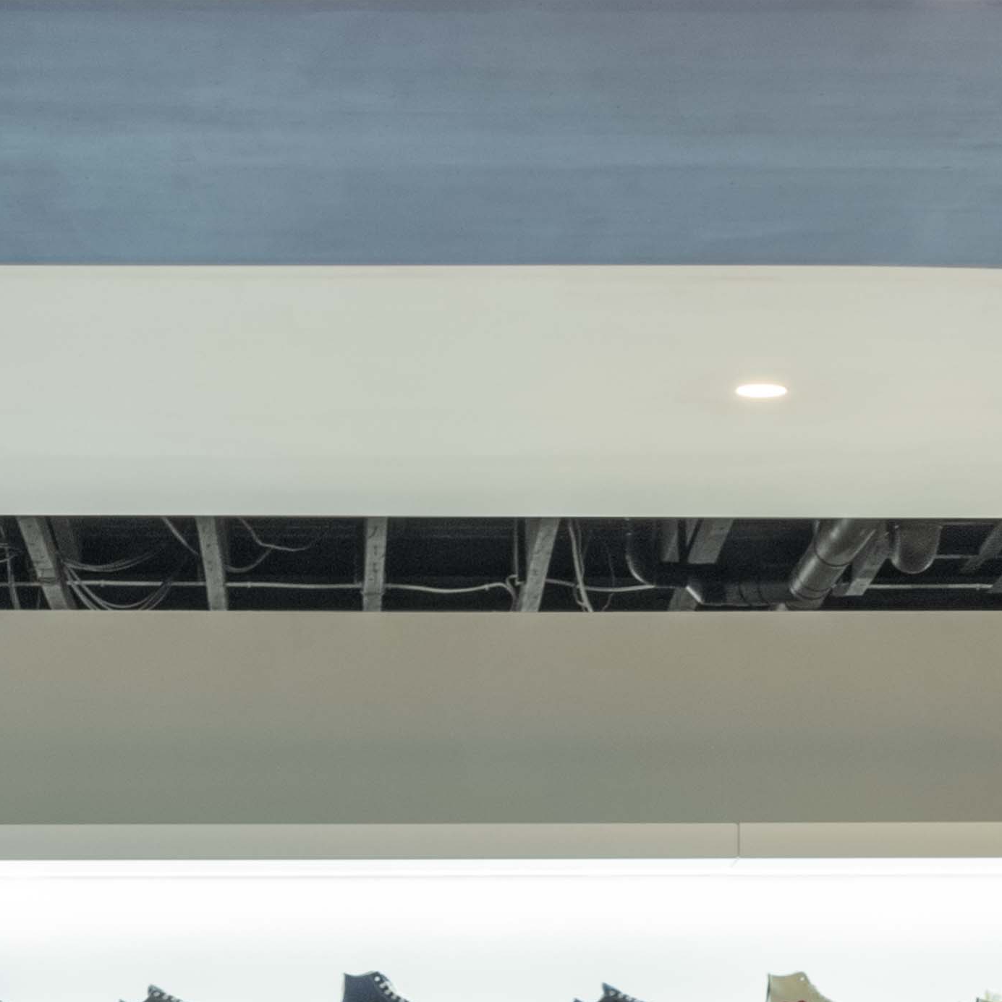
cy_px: 866
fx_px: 5142
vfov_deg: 11.1
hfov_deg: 11.1
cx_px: 368
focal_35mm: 157
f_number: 13
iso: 200
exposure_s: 1/4
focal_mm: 31
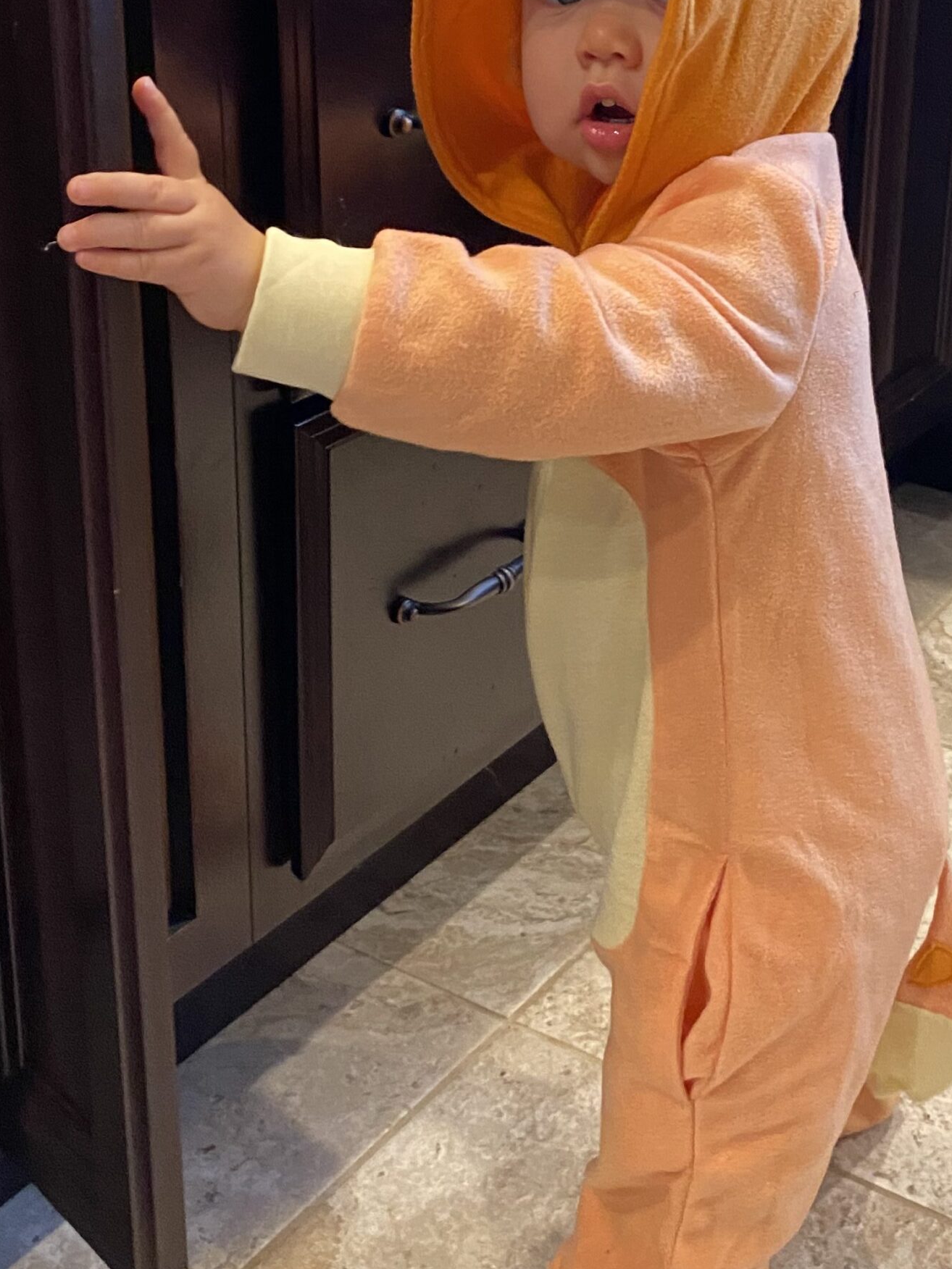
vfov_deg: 47.4
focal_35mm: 38
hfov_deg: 37.7
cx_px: 461
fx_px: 1393
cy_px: 343
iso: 320
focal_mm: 4.25
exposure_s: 1/60
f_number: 1.8
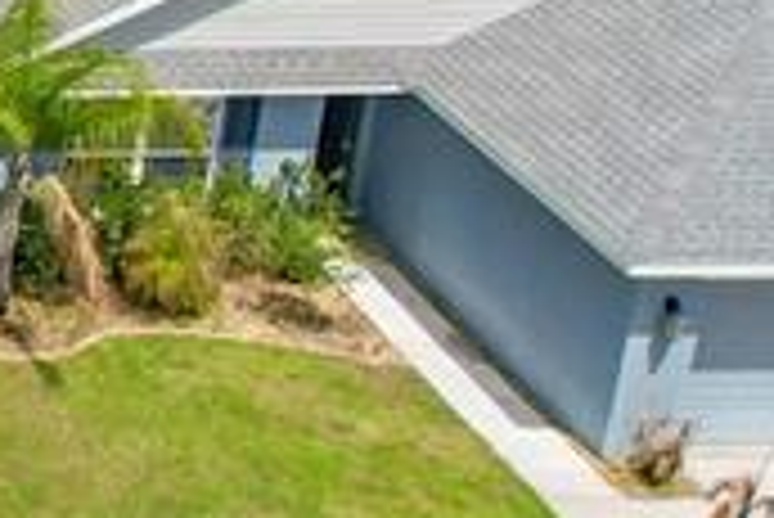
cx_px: -1192
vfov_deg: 10.4
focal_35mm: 131
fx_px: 2819
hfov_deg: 12.0
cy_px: 0
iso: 200
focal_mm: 8.38
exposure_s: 1/4000
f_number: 2.8
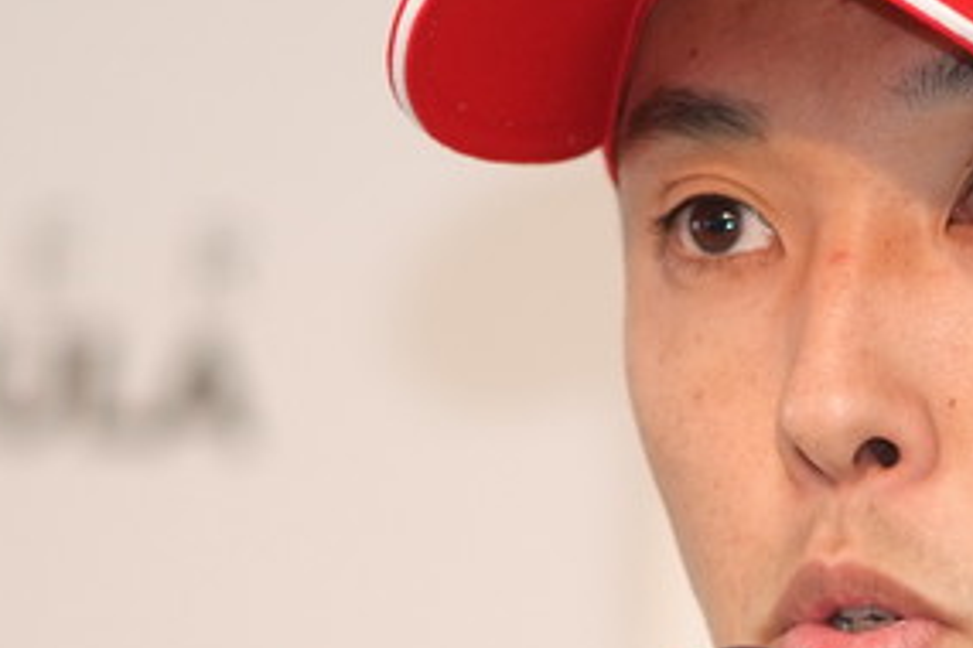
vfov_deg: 2.0
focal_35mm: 683
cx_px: 795
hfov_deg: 3.0
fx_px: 18459
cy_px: 508
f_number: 2.8
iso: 400
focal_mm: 180
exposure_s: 1/125
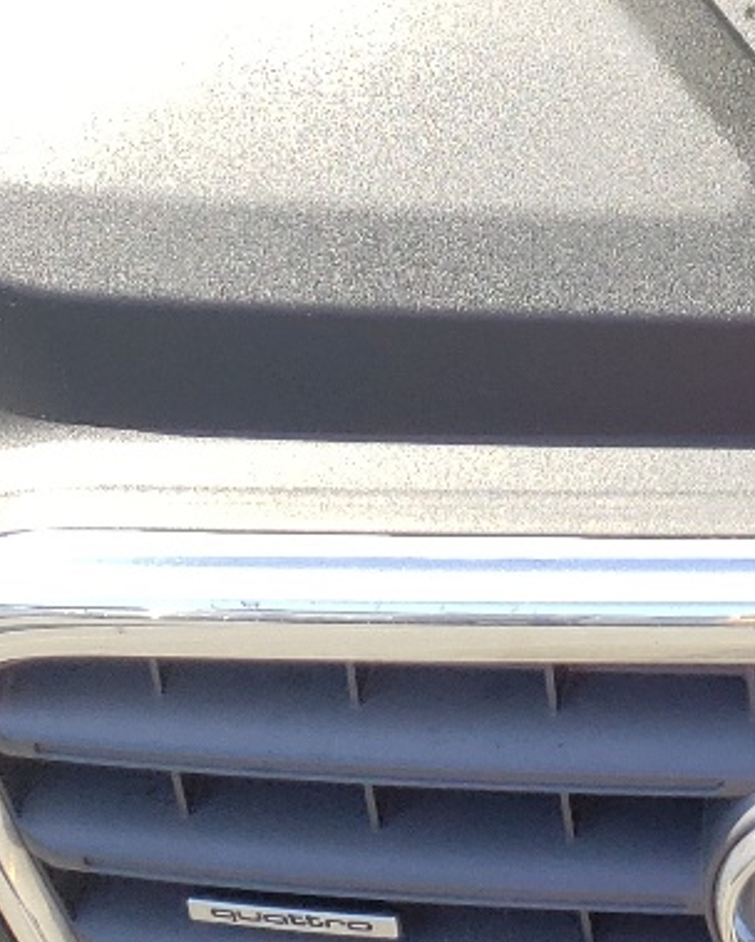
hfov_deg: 12.7
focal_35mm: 107
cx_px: 1500
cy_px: -475
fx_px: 2984
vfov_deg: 16.3
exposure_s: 1/556
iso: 50
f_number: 1.5
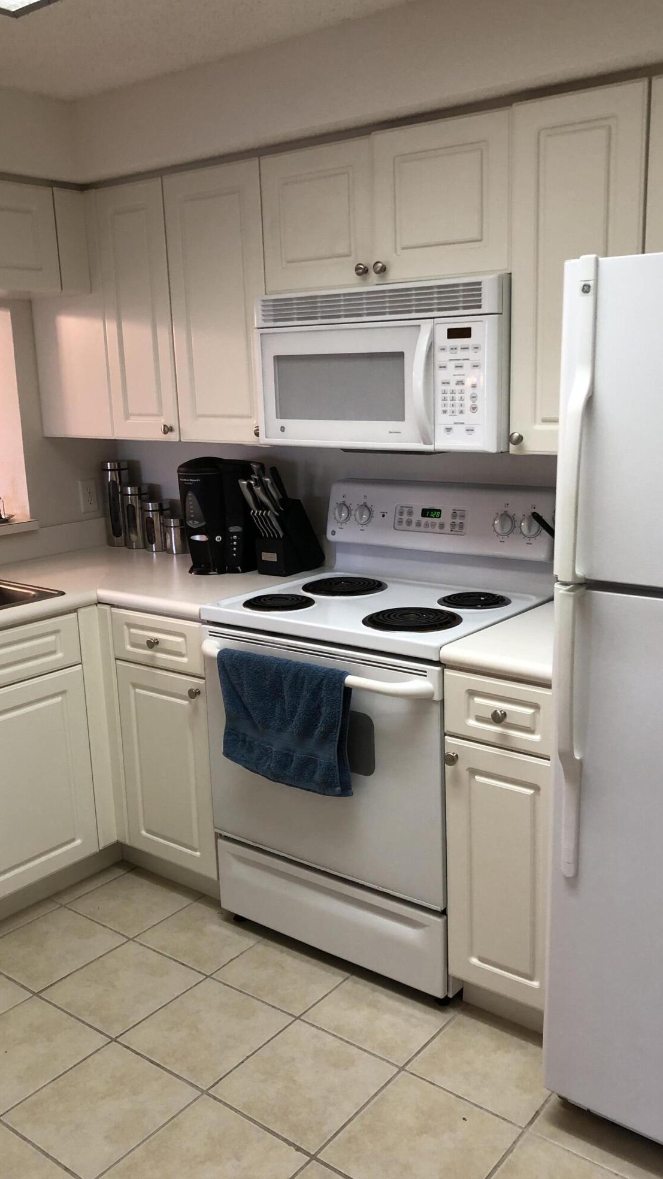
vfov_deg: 62.6
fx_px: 969
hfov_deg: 37.7
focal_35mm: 31
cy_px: 591
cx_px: 366
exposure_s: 1/15
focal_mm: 4
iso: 40
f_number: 1.8
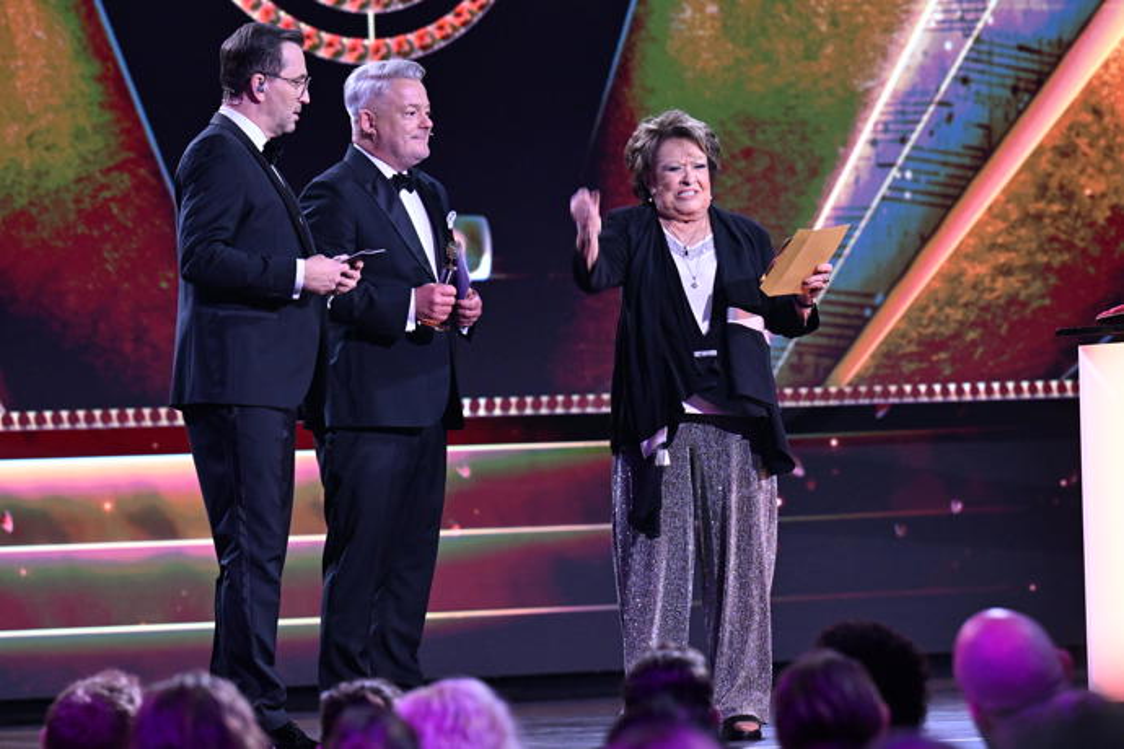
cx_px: 562
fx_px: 7493
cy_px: 374
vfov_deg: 5.7
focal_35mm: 240
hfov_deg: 8.6
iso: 3200
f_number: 3.5
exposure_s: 1/125
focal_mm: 160
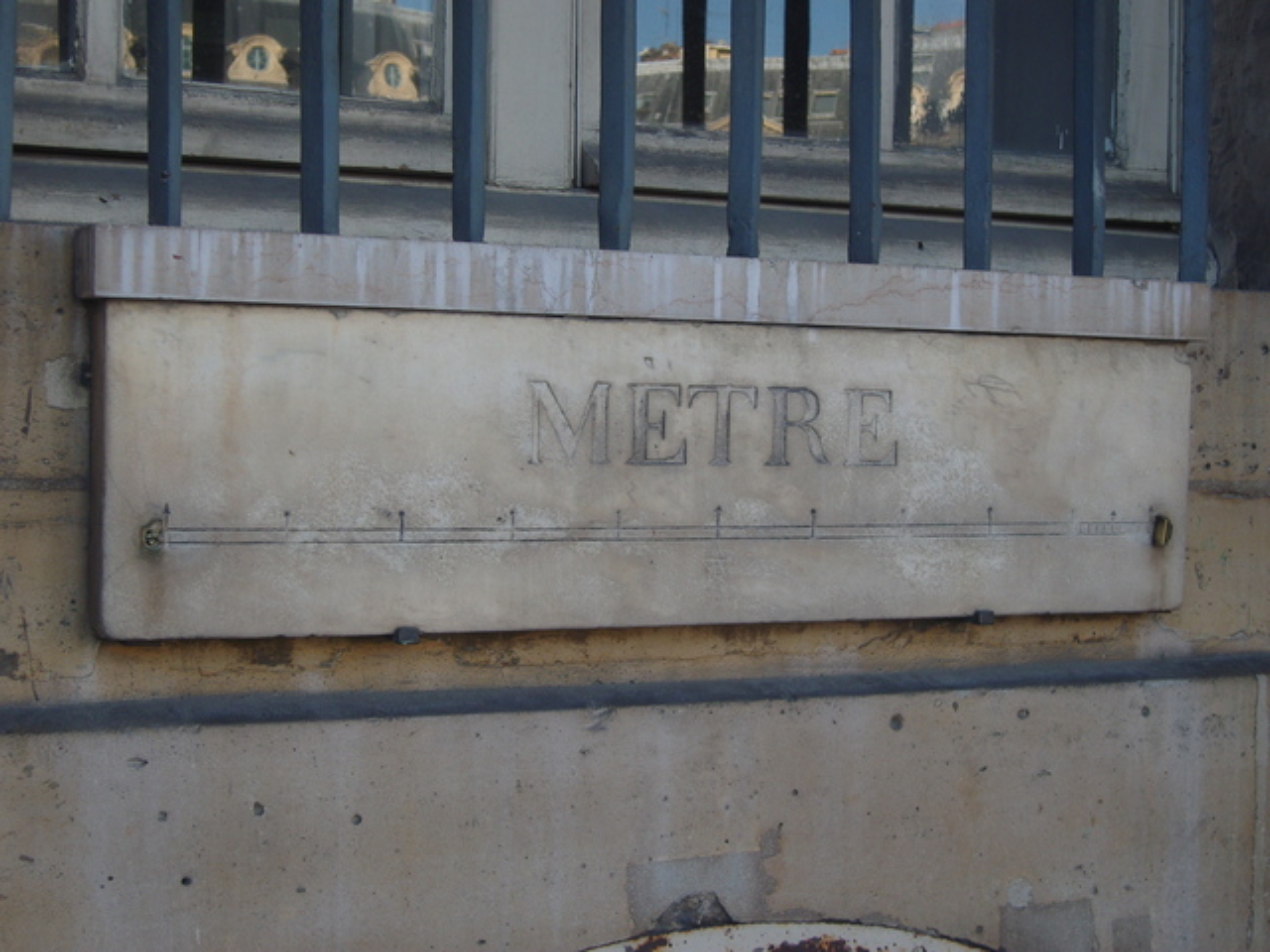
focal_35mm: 63
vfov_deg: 23.3
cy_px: 476
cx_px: 635
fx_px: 2311
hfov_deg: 30.7
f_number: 3.8
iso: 100
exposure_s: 1/200
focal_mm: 13.6
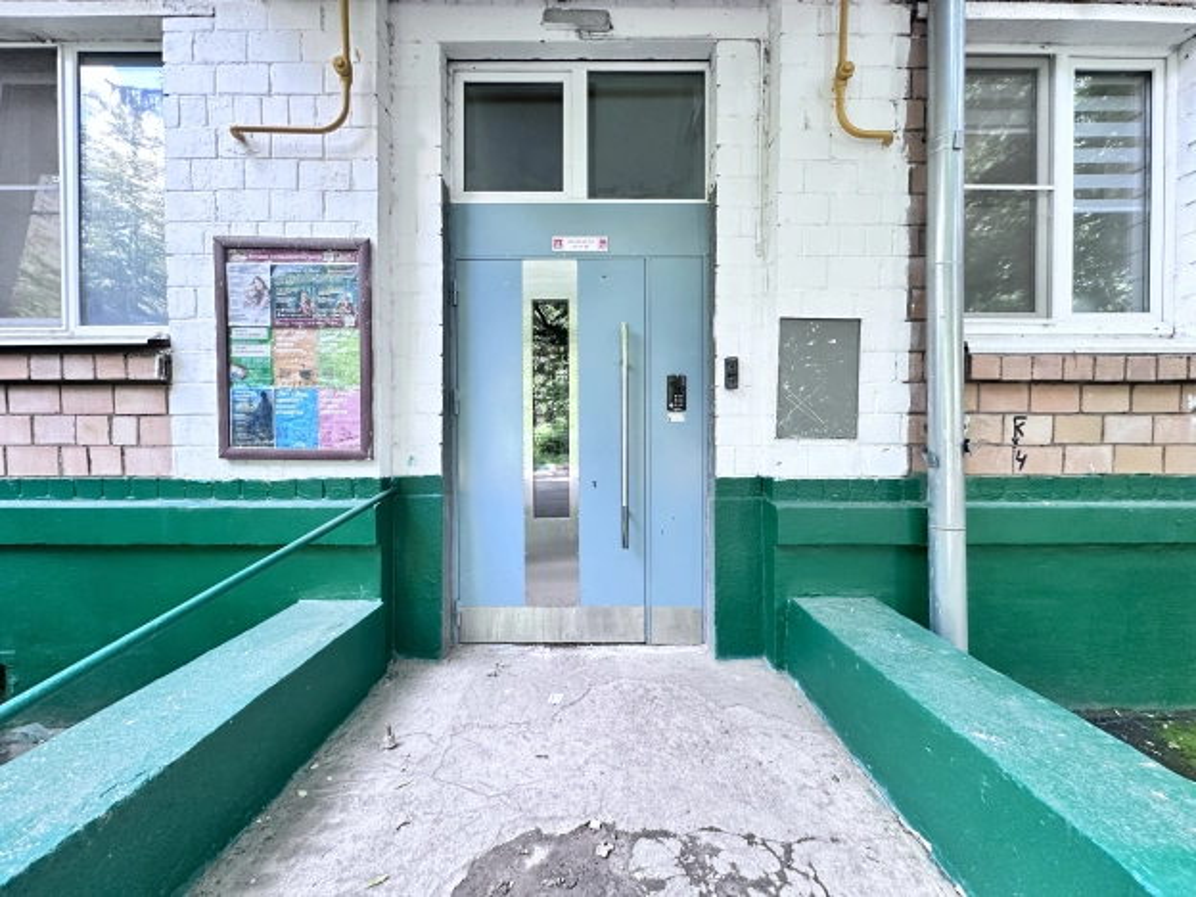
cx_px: 598
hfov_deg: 102.1
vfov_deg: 85.7
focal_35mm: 14
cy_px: 448
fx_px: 484
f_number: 2.2
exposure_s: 1/99
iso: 200
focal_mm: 2.22
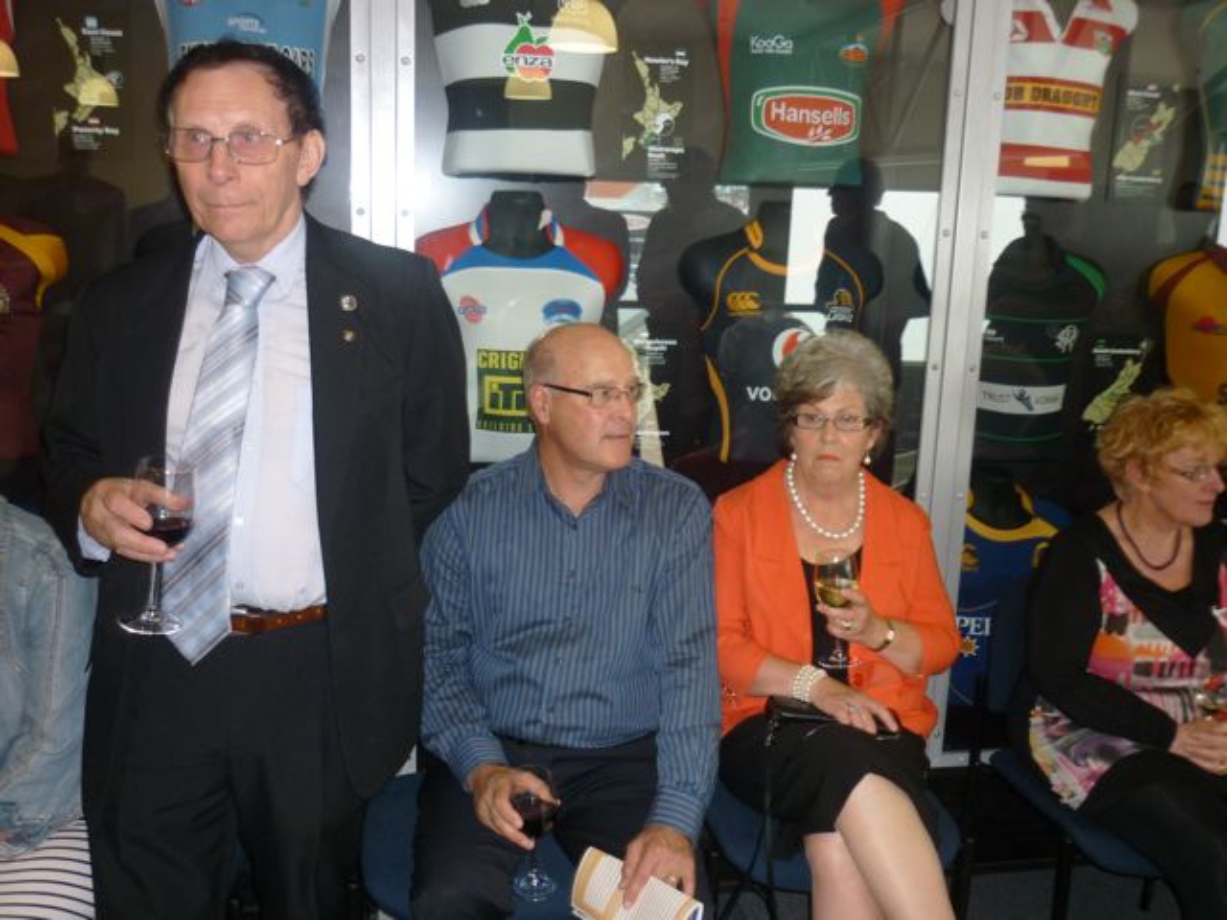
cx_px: 614
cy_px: 460
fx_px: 1170
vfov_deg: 42.9
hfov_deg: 55.4
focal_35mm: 33
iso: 125
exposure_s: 1/30
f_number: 2.8
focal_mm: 5.5
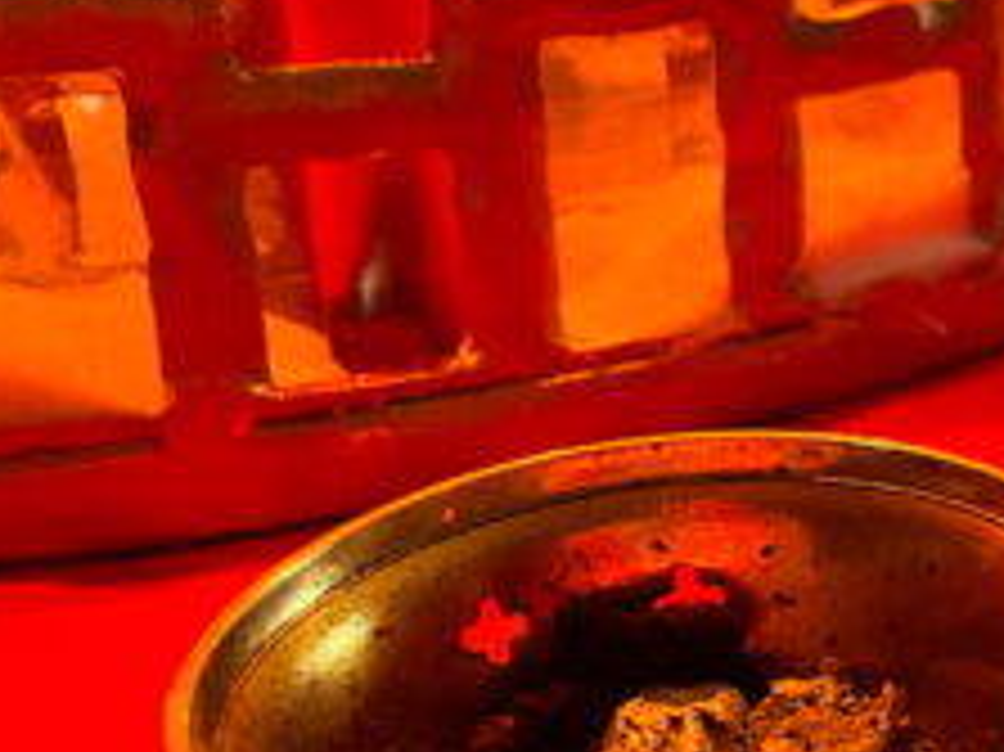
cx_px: 1252
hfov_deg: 24.7
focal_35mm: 70
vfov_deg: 21.0
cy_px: 297
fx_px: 2029
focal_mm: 4.2
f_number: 1.6
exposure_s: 1/30
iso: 640
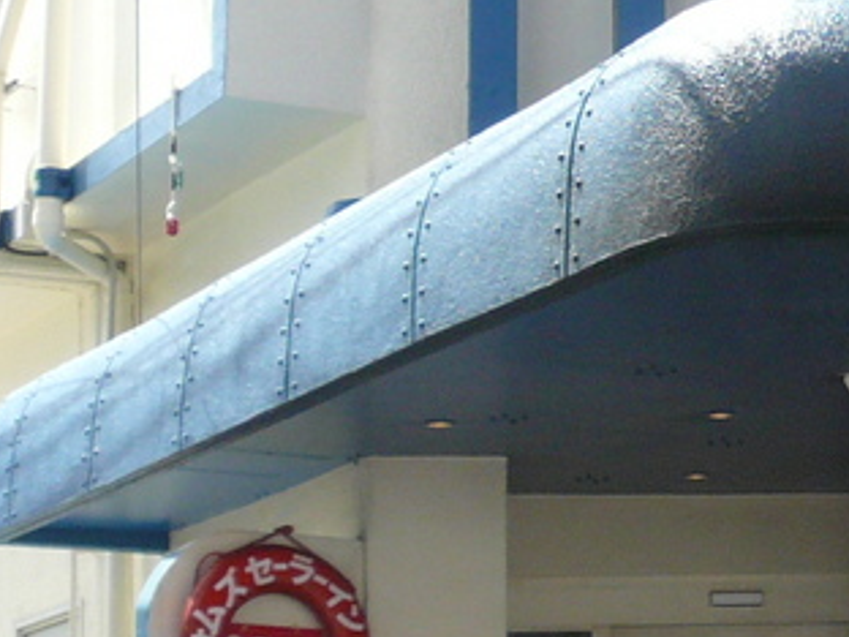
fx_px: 2575
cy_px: 648
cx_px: 1083
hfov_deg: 17.6
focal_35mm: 105
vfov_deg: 13.9
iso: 100
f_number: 2.8
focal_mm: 4.6
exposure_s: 1/500
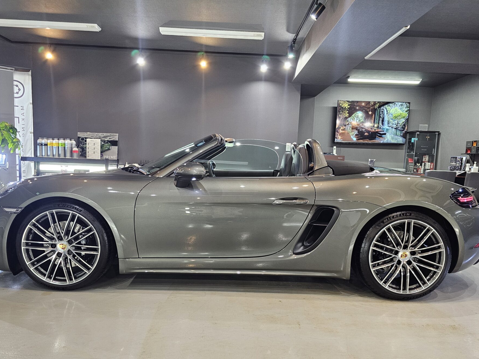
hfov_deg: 69.4
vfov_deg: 54.8
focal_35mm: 25
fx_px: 346
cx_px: 232
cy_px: 194
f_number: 1.7
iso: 400
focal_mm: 6.3
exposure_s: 1/100
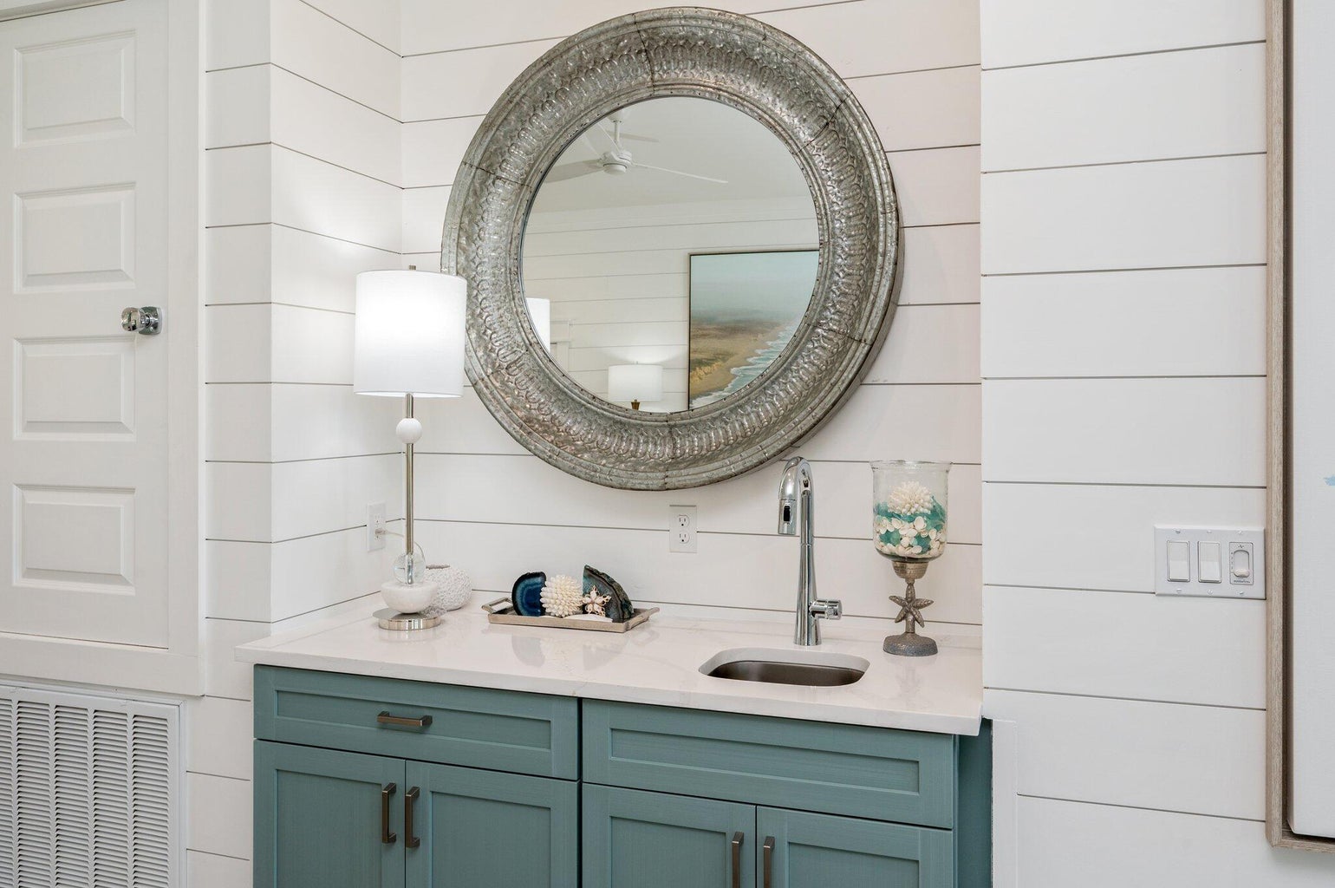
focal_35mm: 26
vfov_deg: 49.5
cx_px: 668
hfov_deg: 69.4
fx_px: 963
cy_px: 444
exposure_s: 1/40
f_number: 9
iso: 250
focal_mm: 26
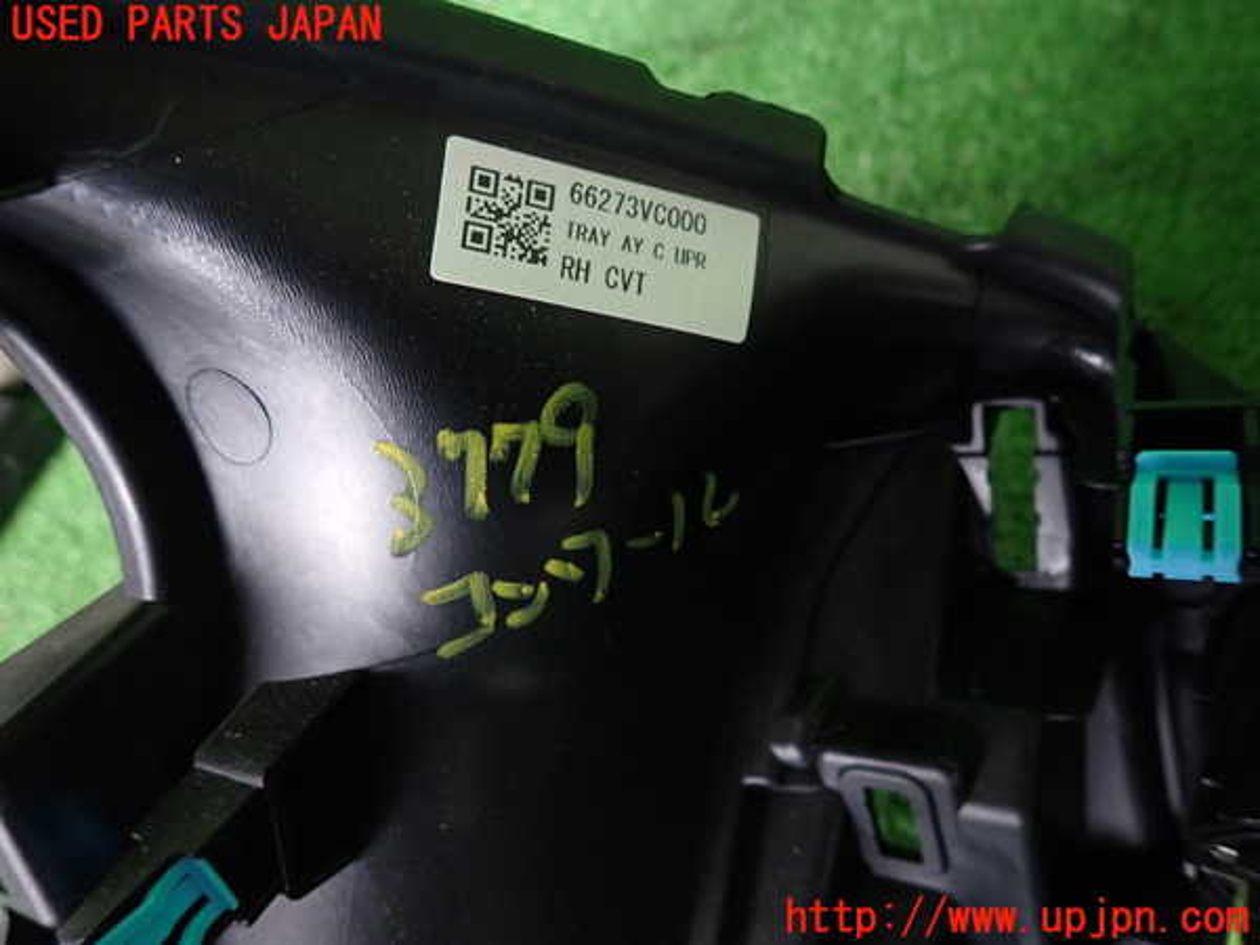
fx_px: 910
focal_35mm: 25
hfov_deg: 69.4
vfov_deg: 54.9
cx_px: 630
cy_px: 472
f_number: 2
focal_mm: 4.5
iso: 400
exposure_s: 1/30
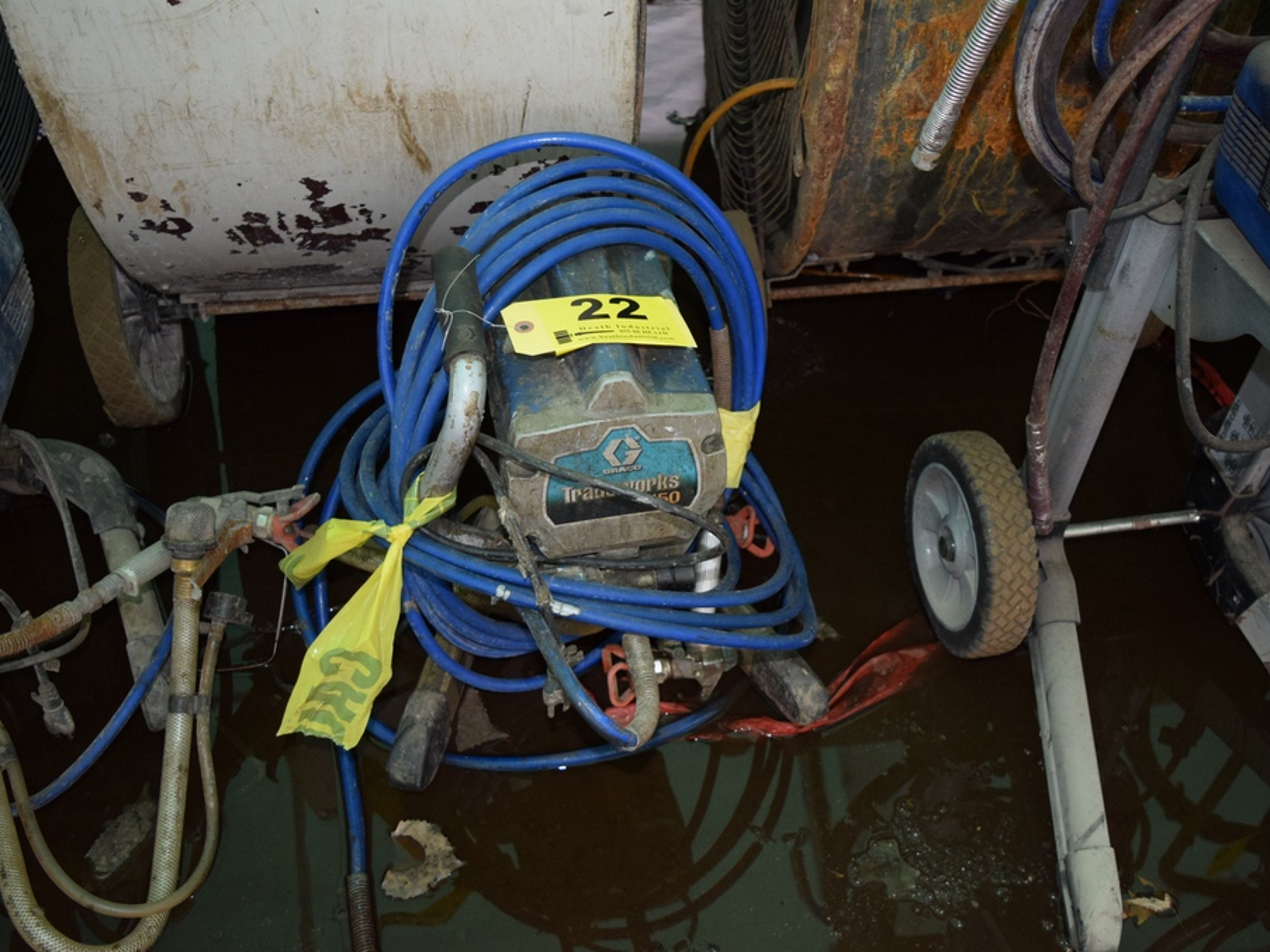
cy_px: 478
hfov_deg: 51.2
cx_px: 716
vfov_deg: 39.6
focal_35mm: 36
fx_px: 1321
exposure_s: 1/60
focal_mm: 22
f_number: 3.8
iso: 1250
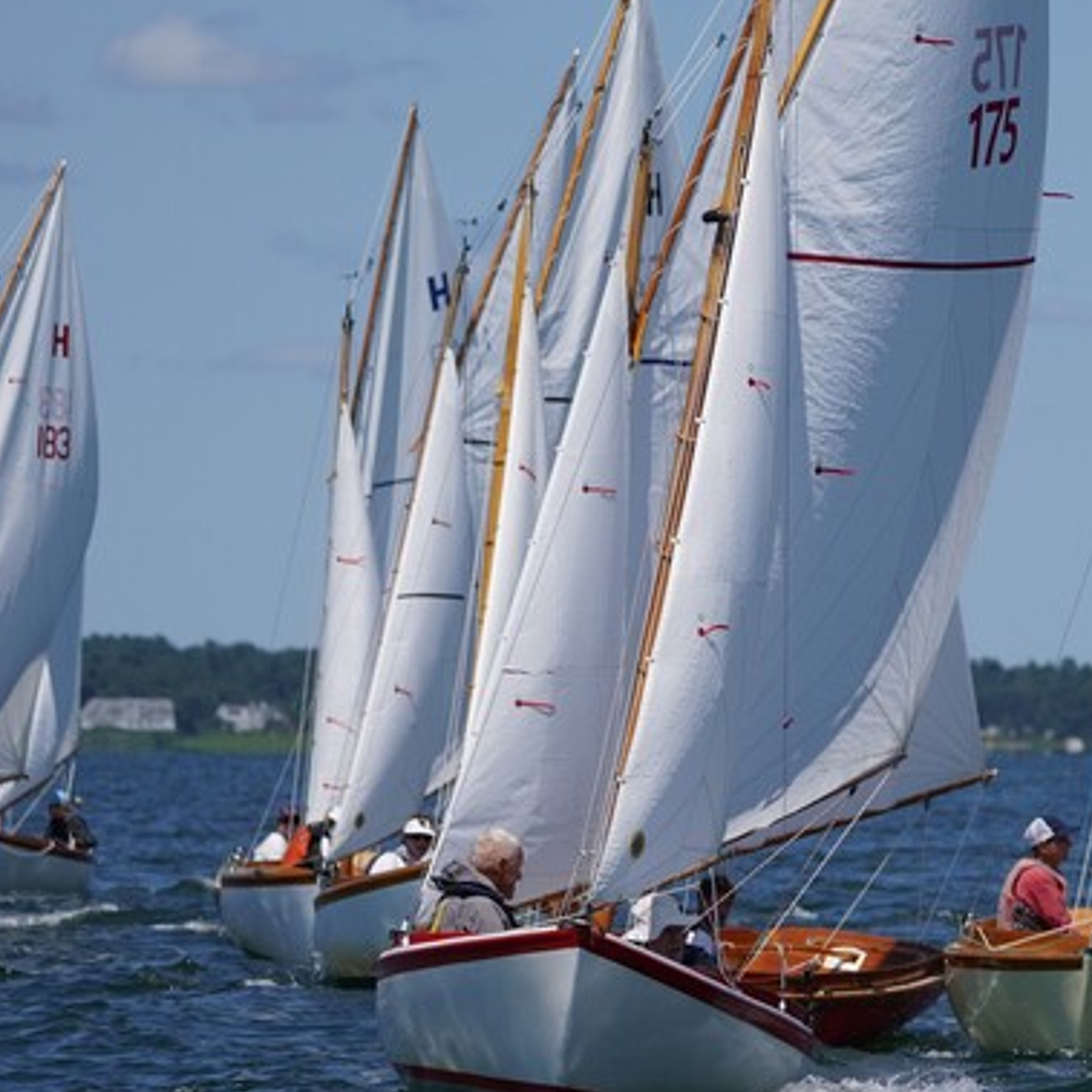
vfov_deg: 4.1
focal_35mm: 431
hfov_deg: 4.1
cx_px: 939
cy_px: 483
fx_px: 15383
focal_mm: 160
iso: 125
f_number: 5
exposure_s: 1/1600
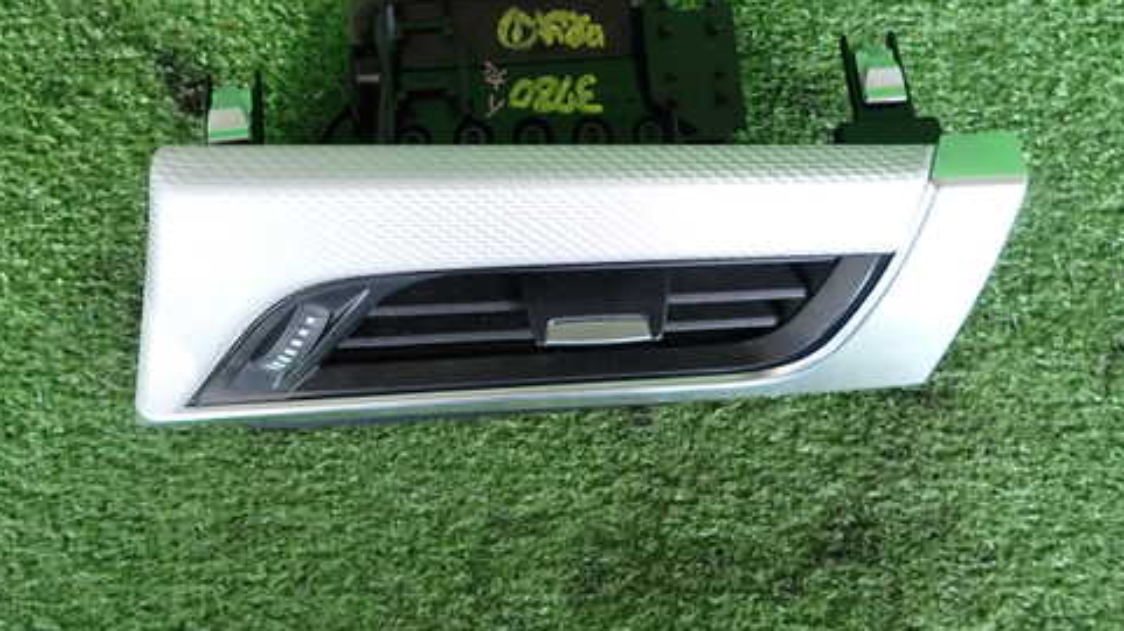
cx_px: 575
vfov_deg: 34.3
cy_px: 206
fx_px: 1013
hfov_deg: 58.0
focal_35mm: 34
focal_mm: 4.5
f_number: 2
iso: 200
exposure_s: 1/80
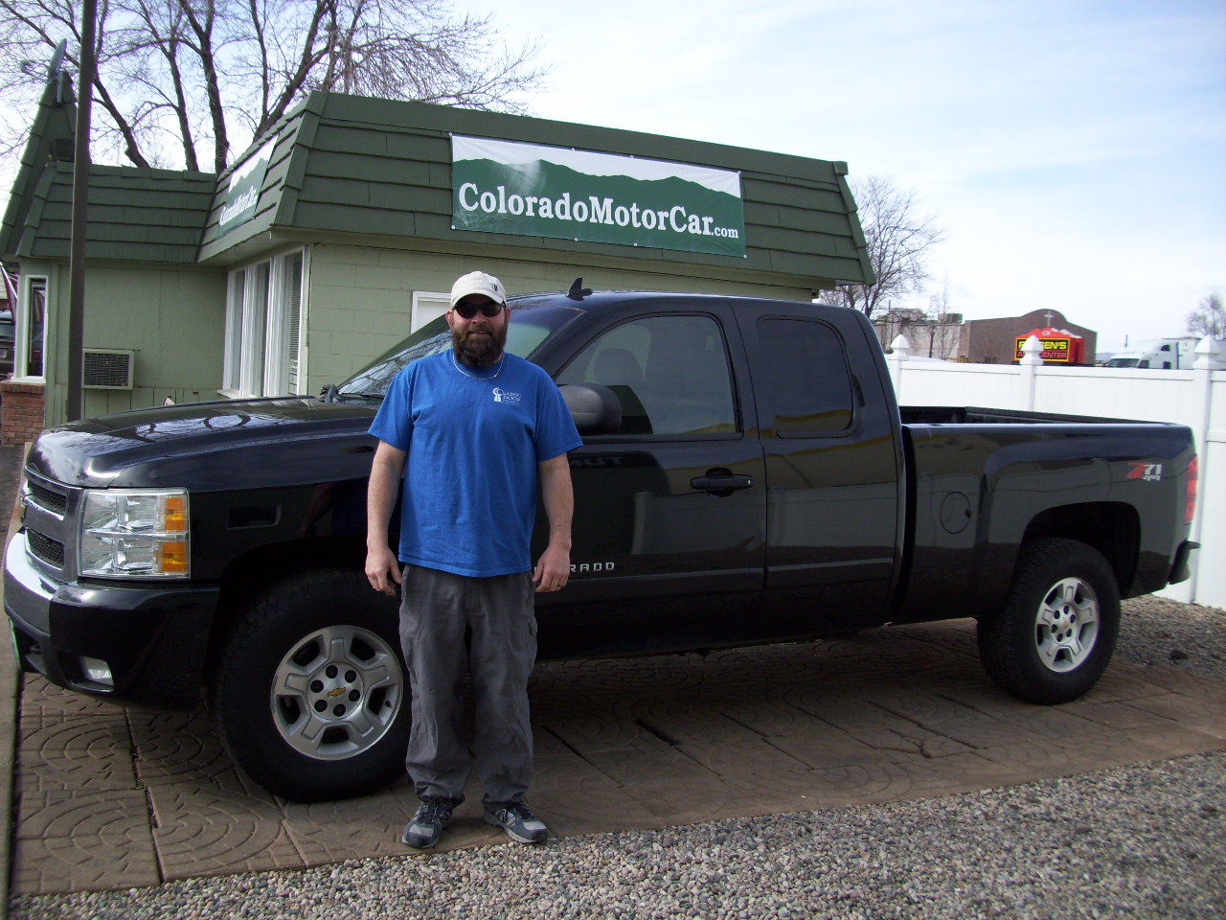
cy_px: 460
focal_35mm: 34
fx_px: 1204
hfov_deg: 54.0
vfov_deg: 41.8
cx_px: 613
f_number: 2.9
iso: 80
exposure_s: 1/640
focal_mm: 5.7
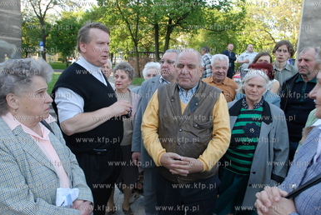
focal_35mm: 27
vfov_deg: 48.8
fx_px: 237
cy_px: 107
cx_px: 159
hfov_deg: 68.3
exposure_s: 1/50
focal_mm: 17
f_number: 5
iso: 100
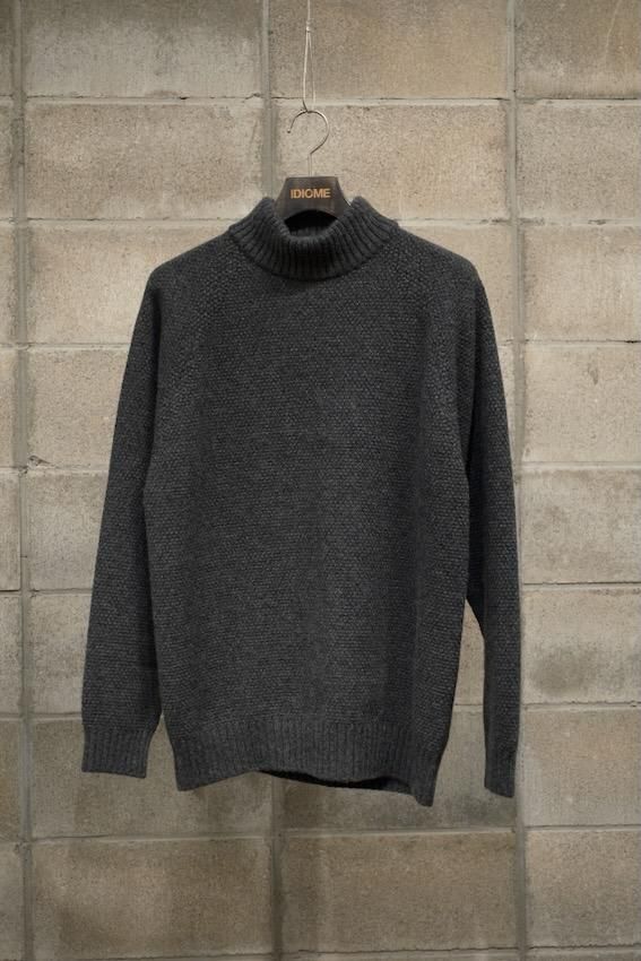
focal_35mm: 45
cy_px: 480
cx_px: 320
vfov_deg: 43.6
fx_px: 1201
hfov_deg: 29.9
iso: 1250
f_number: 2.8
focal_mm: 30
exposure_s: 1/125
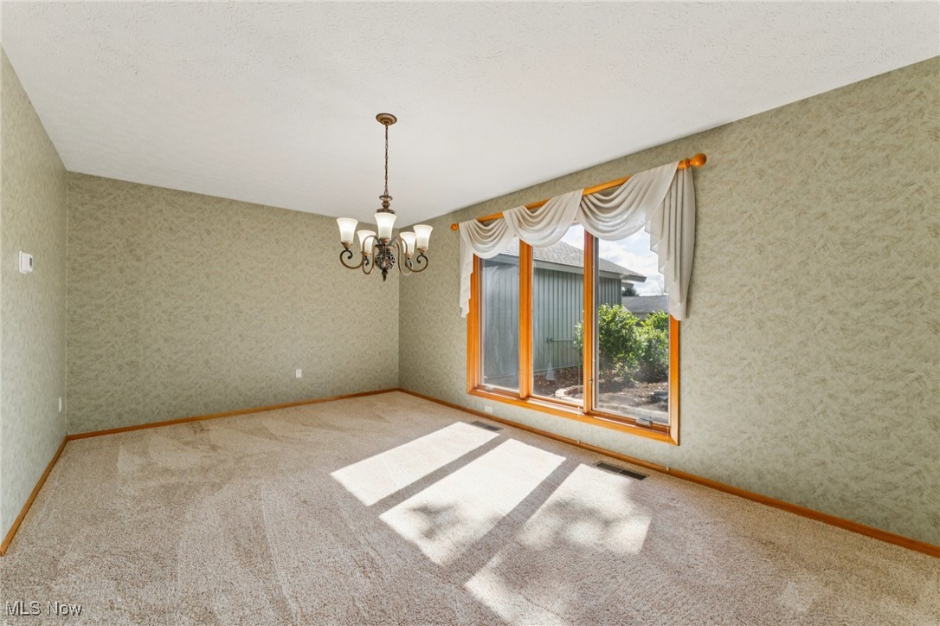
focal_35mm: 14
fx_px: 365
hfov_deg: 104.3
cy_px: 313
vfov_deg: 81.2
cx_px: 470
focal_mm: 14
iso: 200
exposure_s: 1/80
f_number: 5.6
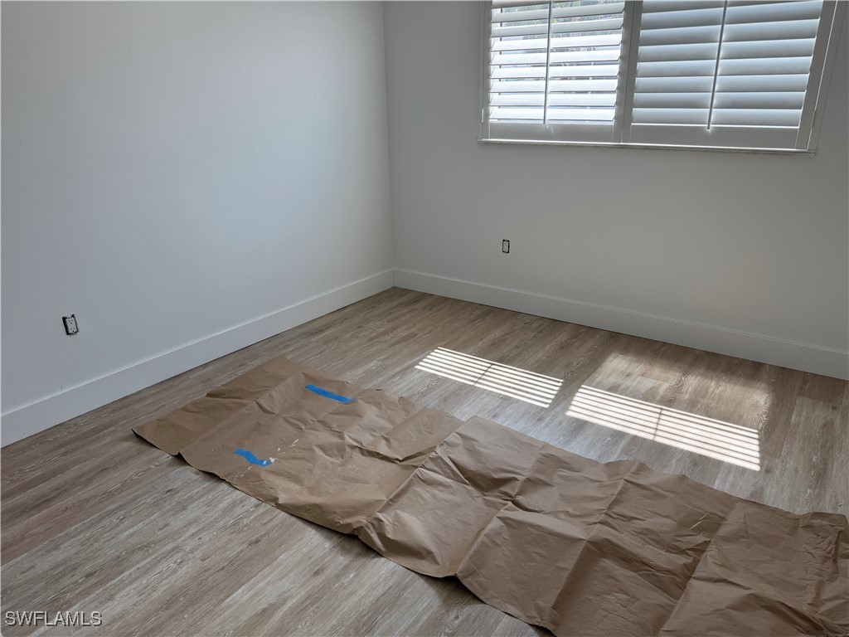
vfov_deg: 56.8
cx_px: 424
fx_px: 589
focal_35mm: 24
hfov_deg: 71.6
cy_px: 318
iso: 64
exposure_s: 1/239
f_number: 1.78
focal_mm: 6.76
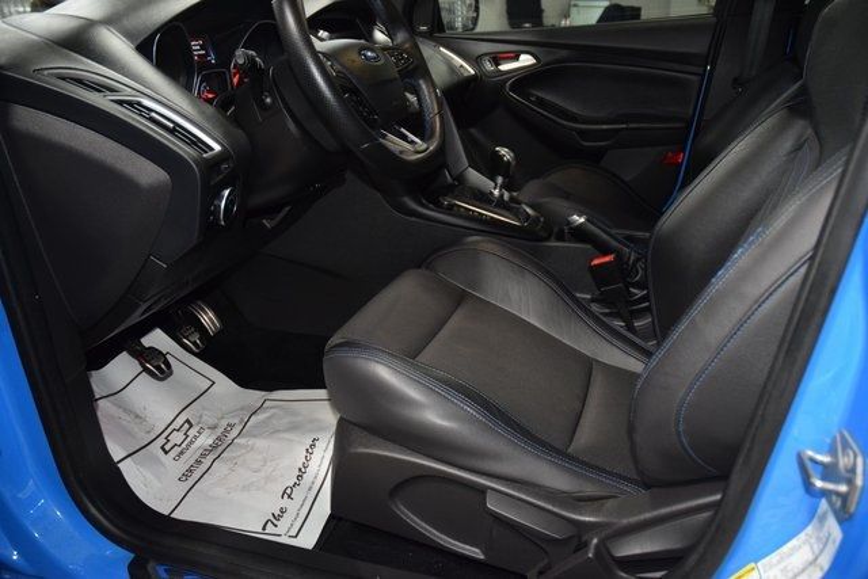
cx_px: 434
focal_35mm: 27
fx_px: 651
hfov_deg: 67.4
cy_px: 290
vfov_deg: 48.0
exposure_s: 1/60
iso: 2000
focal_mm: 18
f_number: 3.5
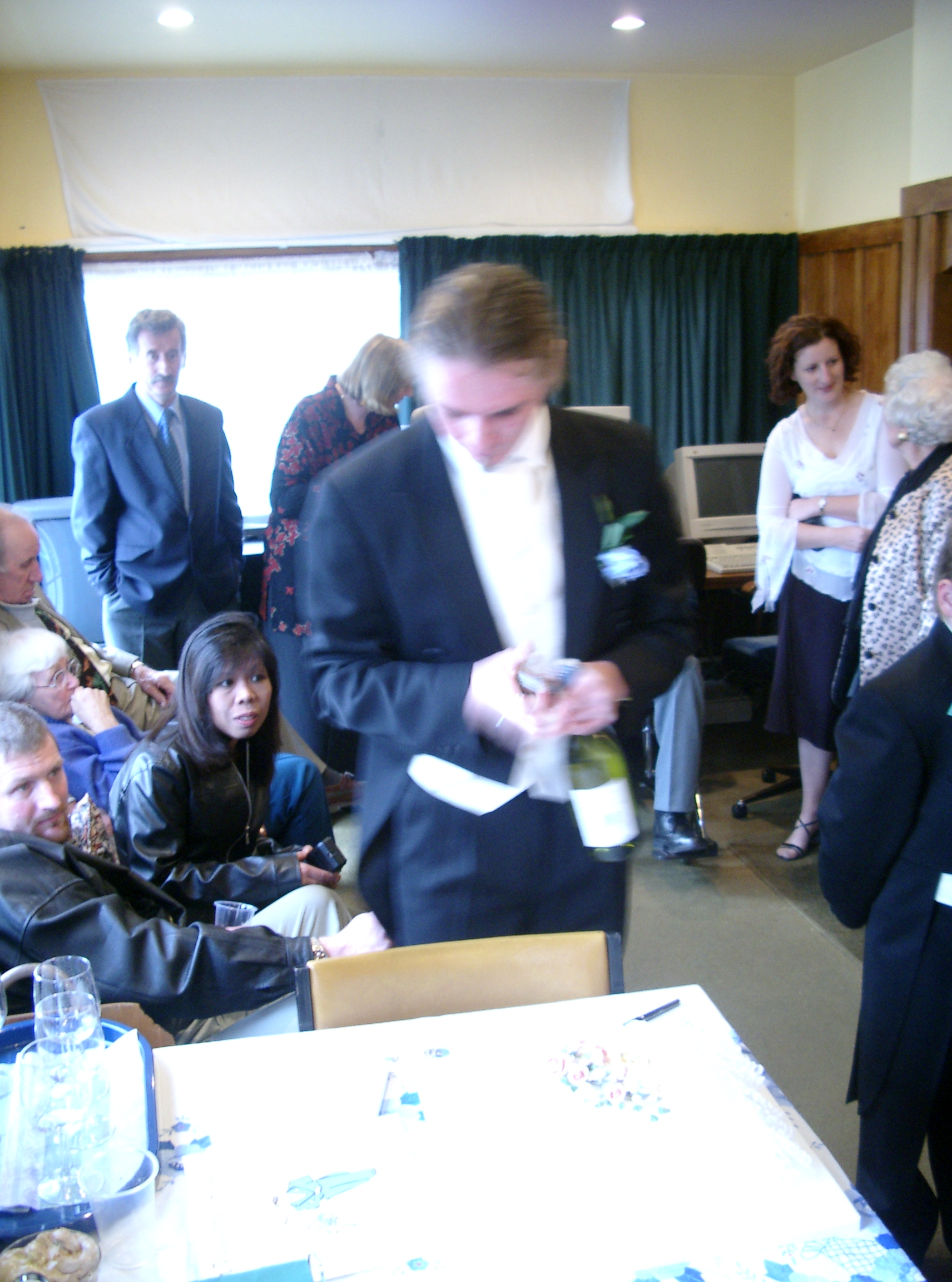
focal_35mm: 37
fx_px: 1365
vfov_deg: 50.3
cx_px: 476
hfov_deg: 38.5
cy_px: 641
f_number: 2.6
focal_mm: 7.6
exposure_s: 1/13
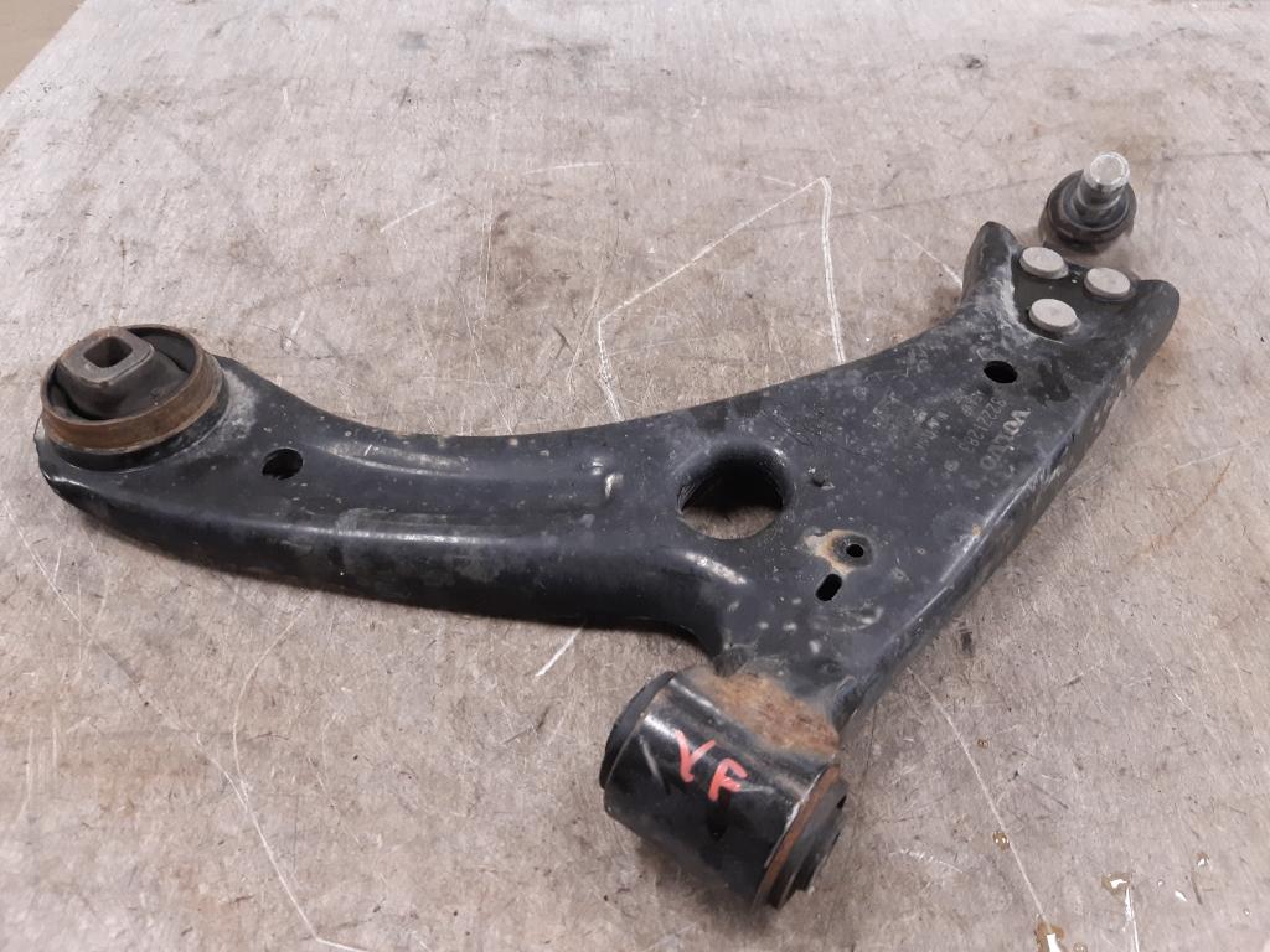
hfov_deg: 67.3
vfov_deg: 53.1
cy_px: 476
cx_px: 635
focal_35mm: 26
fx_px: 954
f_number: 1.7
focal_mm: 3.92
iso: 160
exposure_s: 1/50
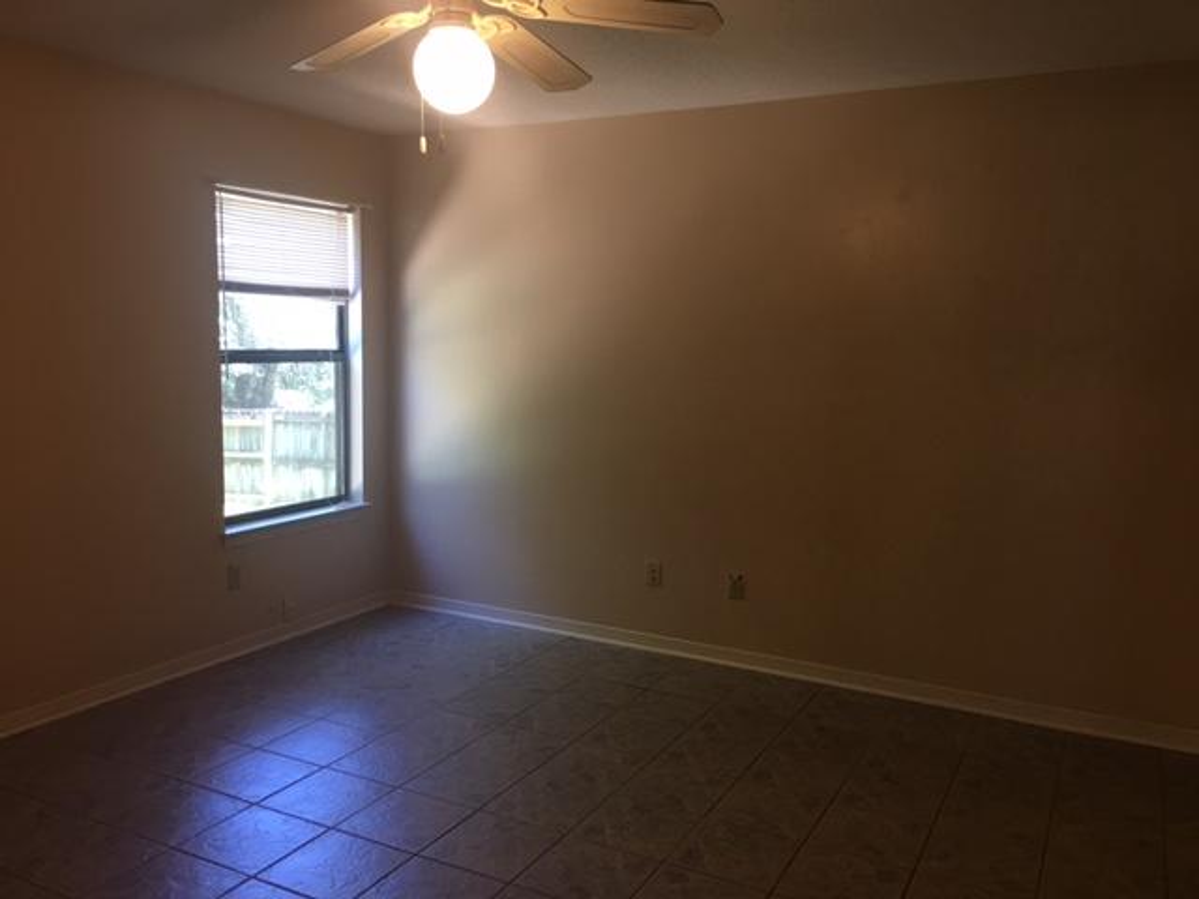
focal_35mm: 29
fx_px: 1004
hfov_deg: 61.7
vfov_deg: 48.2
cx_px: 600
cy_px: 450
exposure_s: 1/15
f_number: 2.2
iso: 25
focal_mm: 4.15
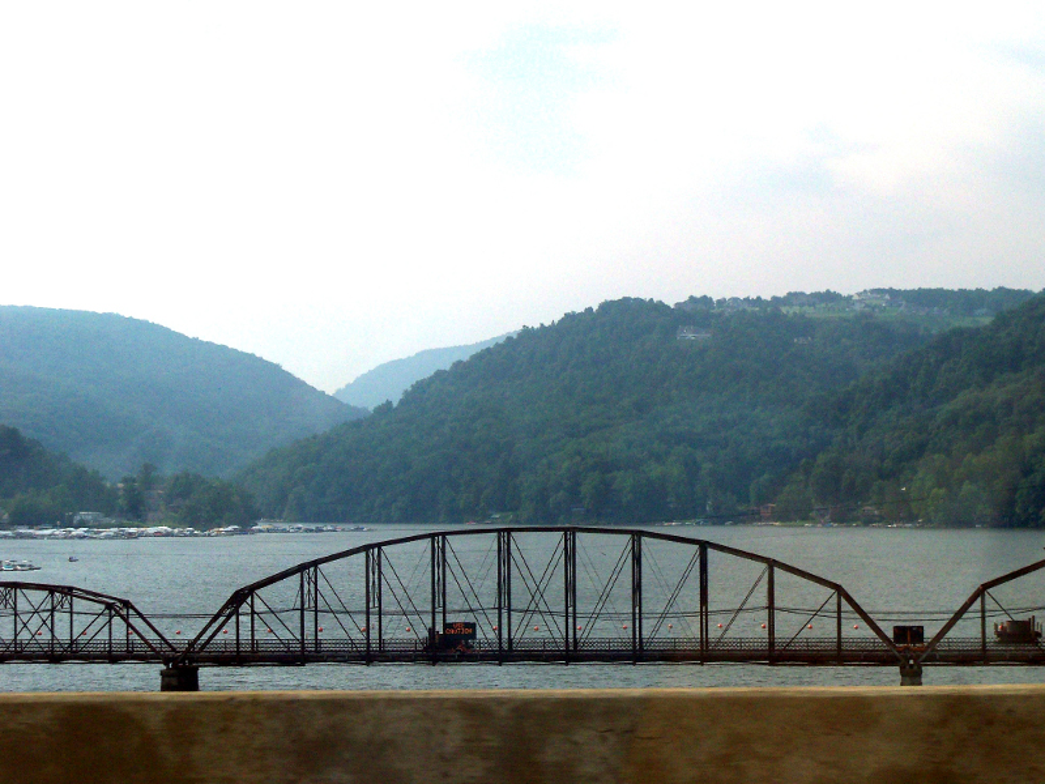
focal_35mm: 80
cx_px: 522
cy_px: 392
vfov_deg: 18.4
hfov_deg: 24.4
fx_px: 2415
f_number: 4.1
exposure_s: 1/1600
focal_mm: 14.2
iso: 160
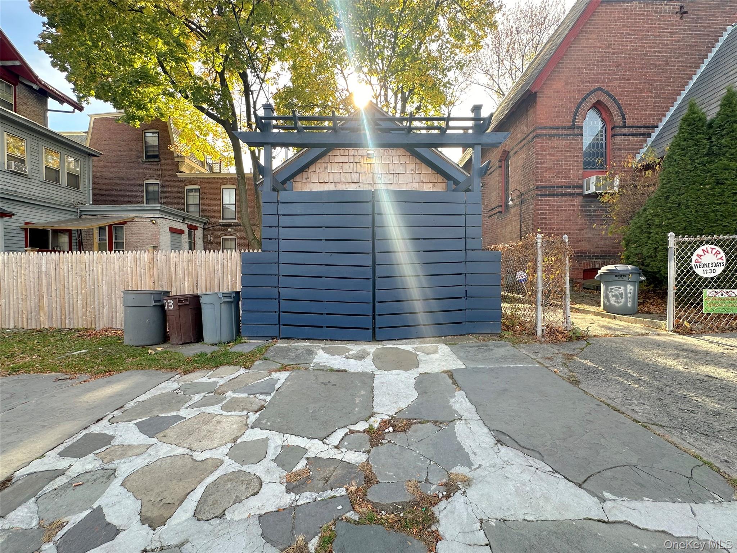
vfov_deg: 85.7
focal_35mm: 14
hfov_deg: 102.1
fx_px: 298
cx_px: 368
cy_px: 276
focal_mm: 2.22
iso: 40
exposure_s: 1/226
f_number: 2.2
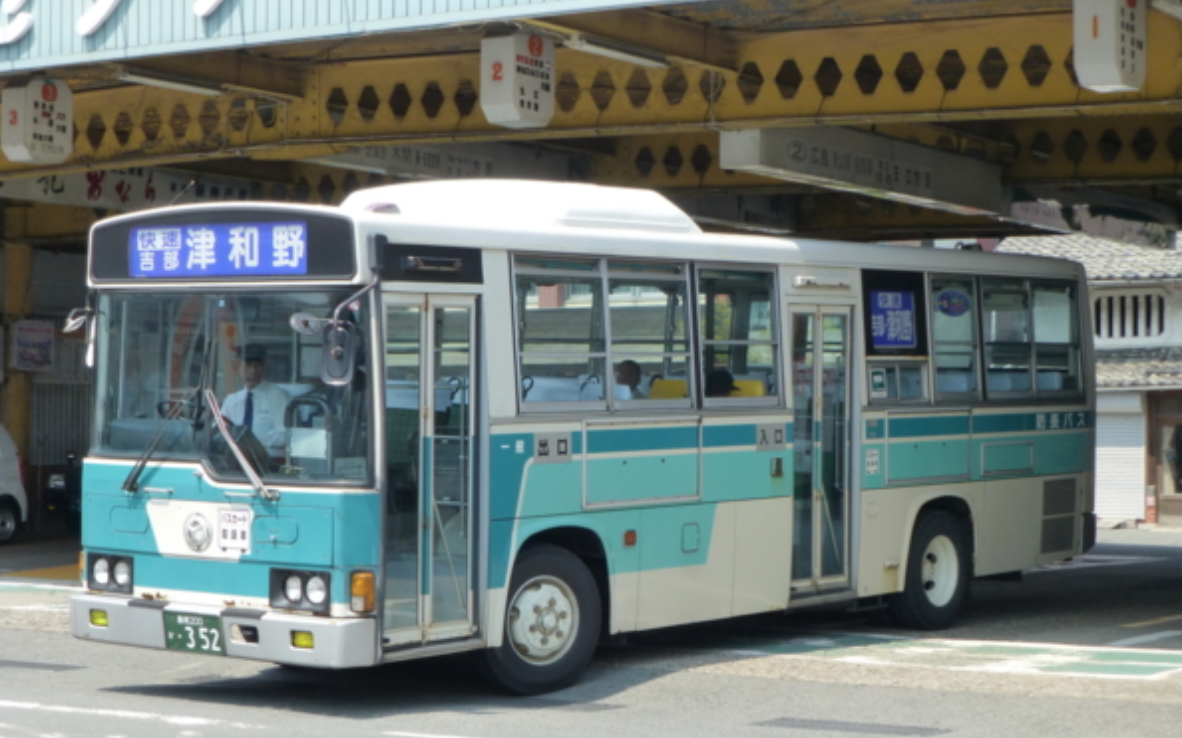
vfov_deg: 17.4
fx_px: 2416
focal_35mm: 75
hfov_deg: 27.5
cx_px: 587
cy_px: 380
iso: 160
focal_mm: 12.5
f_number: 5
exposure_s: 1/320
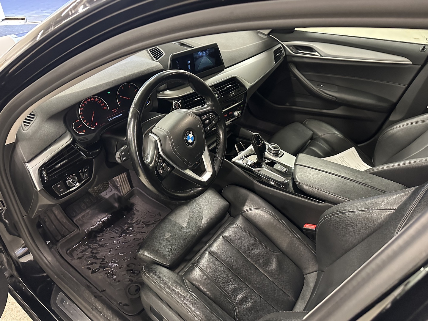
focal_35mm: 24
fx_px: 297
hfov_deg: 71.6
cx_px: 214
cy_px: 160
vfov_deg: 56.8
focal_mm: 6.86
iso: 800
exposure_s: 1/33
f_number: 1.78
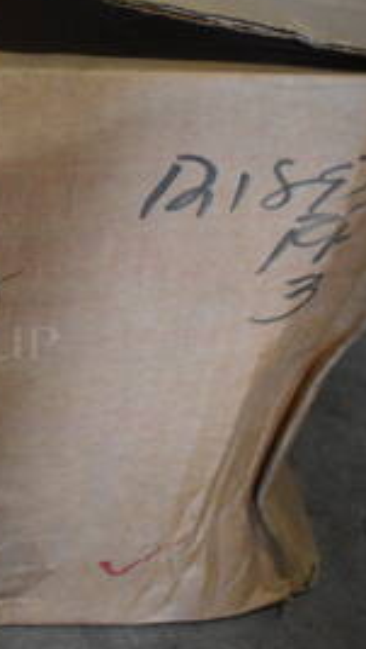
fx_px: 1296
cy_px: 242
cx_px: -189
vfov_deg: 28.0
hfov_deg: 14.9
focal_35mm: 75
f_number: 3.8
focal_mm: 21
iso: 3200
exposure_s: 1/125
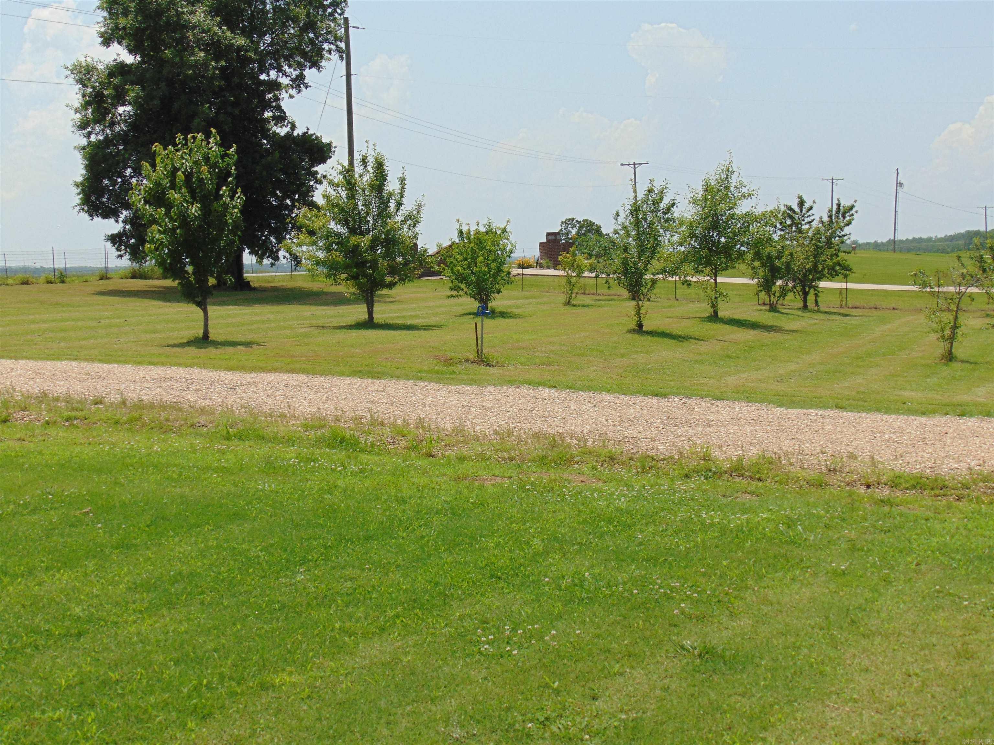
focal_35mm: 50
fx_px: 1436
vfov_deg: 29.1
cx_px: 497
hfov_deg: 38.2
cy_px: 372
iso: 80
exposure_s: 1/250
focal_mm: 9
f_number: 9
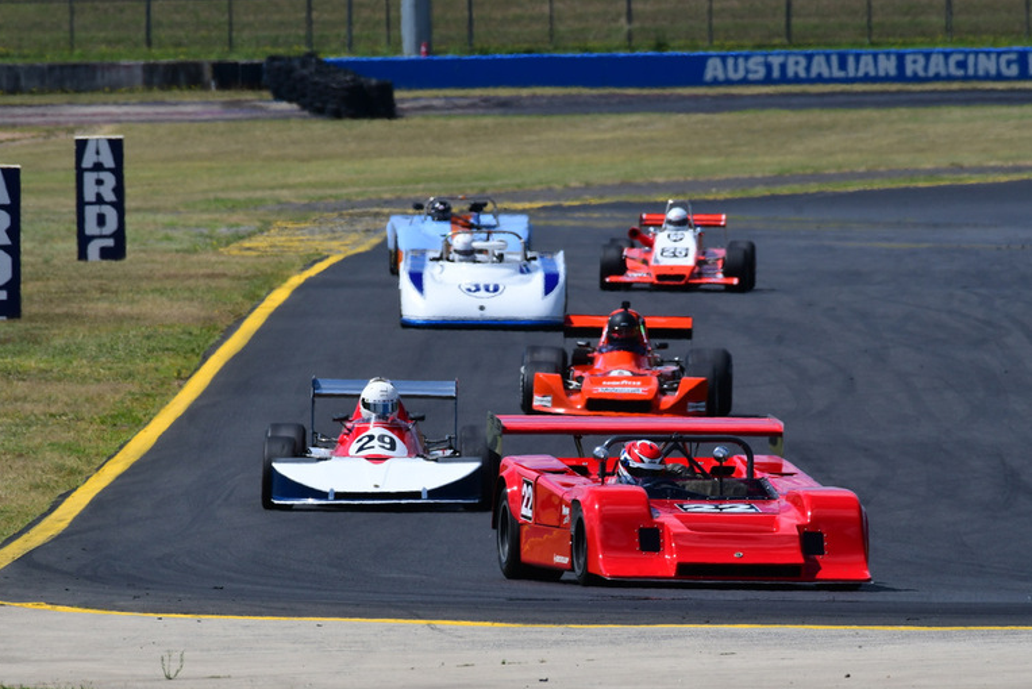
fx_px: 22511
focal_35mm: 785
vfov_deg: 1.8
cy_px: 359
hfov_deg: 2.6
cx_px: 500
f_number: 13
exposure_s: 1/640
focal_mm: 500
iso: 320
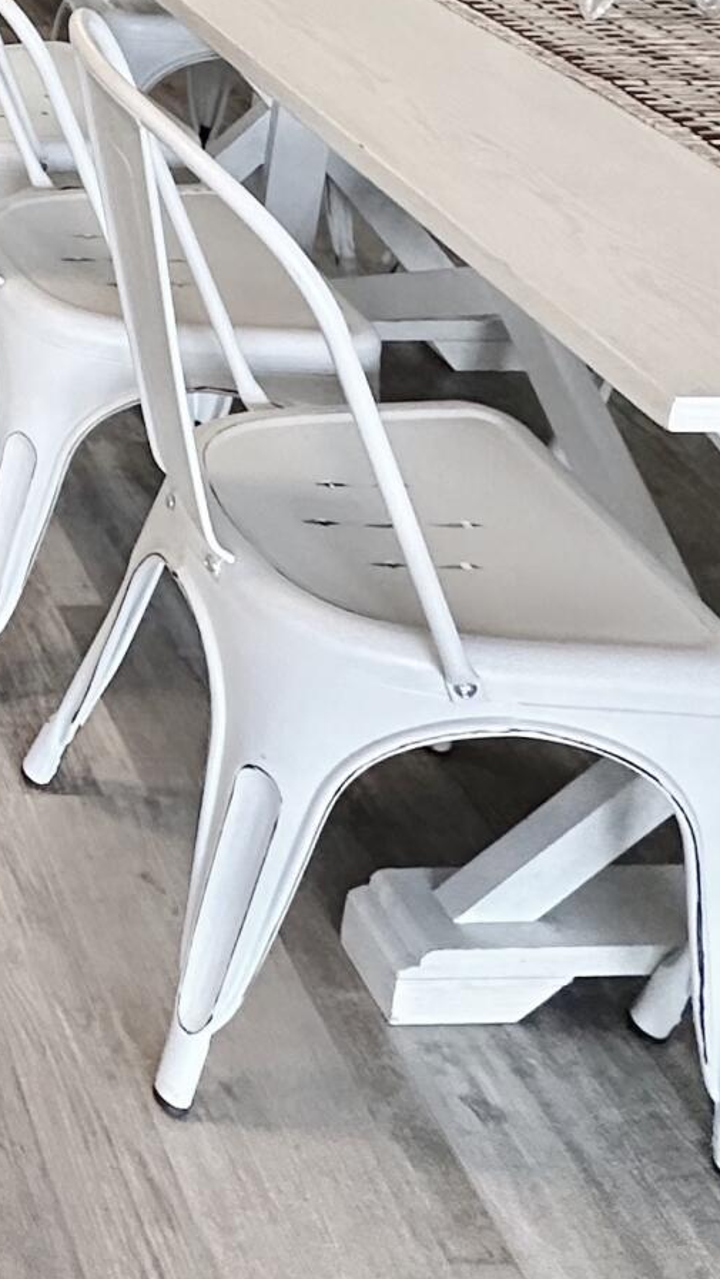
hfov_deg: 18.5
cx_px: -572
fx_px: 1730
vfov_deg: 34.3
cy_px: -171
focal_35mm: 51
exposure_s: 1/120
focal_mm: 2.22
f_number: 2.2
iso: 250
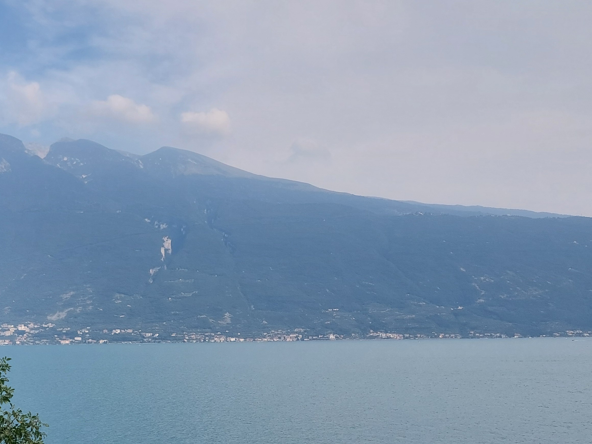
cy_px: 342
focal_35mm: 50
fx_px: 855
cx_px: 182
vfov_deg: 28.6
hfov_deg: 37.6
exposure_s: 1/869
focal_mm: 5.23
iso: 40
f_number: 1.8
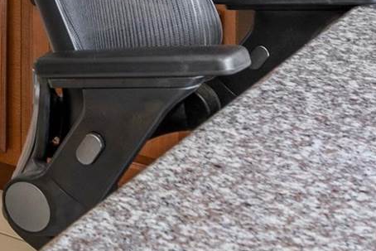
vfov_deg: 10.6
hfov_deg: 14.7
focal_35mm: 115
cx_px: -371
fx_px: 1201
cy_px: -301
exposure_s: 1/4
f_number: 8
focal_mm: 17
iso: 100
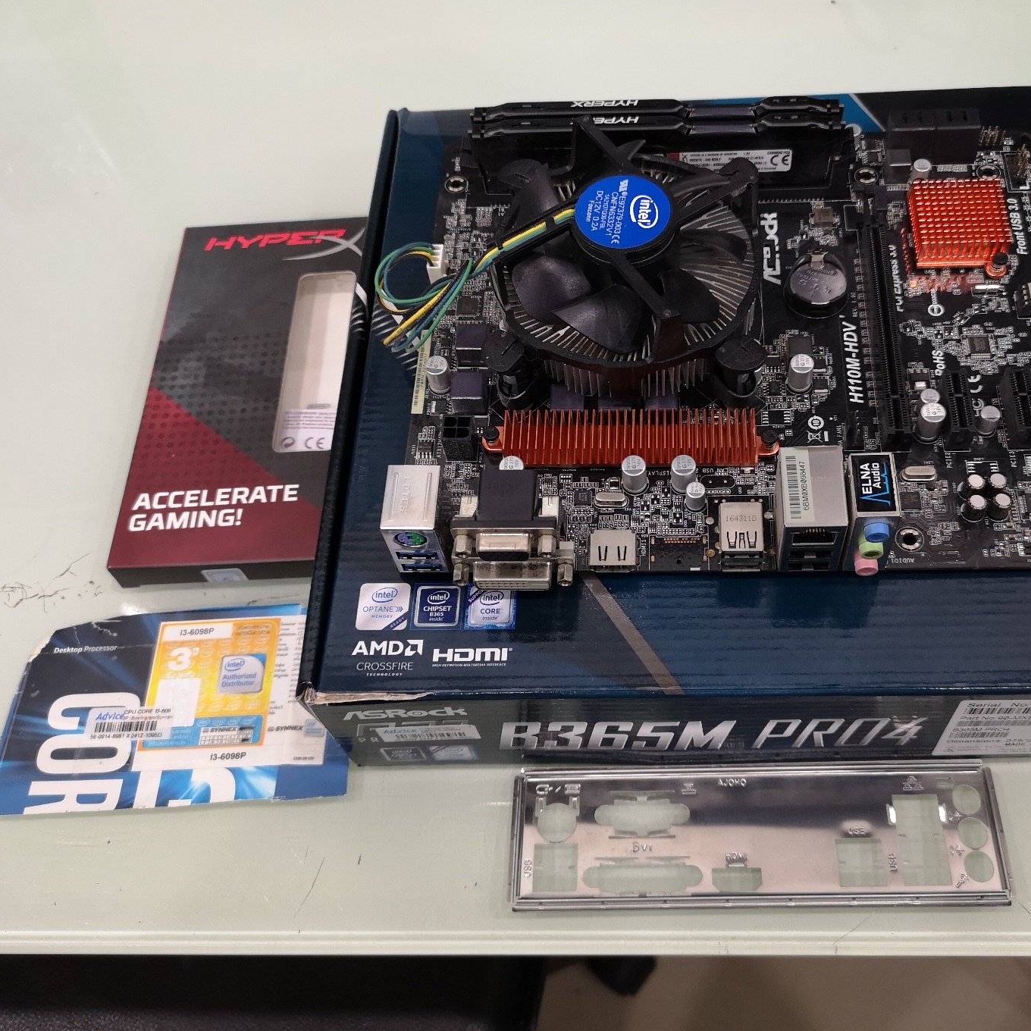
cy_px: 516
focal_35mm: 32
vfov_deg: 51.1
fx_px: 1078
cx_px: 626
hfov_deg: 50.7
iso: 400
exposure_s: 1/100
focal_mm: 3.95
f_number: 1.8
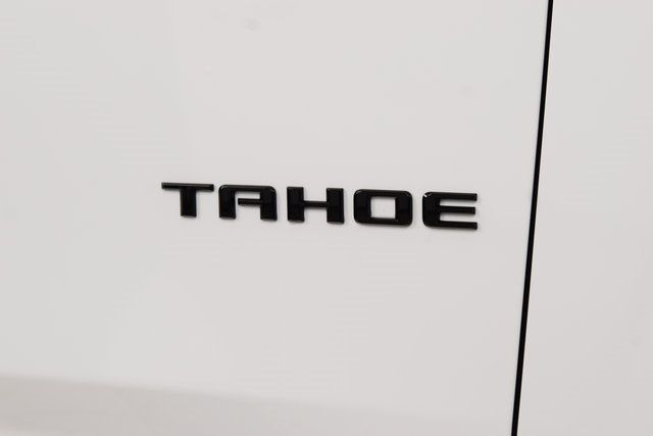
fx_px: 1905
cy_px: 218
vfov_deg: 13.0
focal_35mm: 105
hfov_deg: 19.5
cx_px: 326
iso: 800
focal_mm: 70
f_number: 8
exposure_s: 1/60
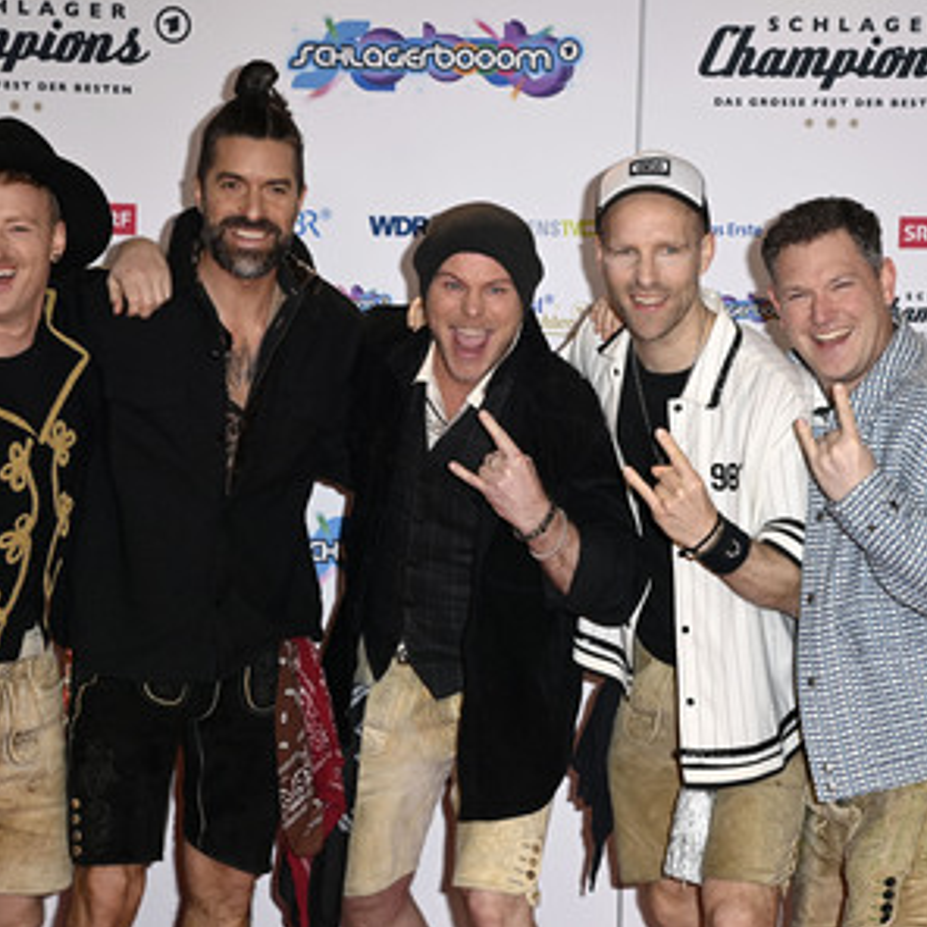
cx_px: 396
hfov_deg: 16.4
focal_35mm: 106
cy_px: 464
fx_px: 3212
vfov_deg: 16.4
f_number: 5.6
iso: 640
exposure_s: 1/250
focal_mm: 82
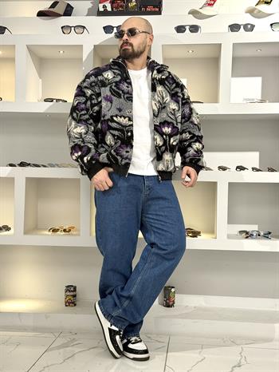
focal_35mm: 48
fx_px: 515
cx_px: 140
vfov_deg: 39.6
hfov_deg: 30.3
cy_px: 186
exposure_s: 1/100
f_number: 1.78
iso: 100
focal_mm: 6.76
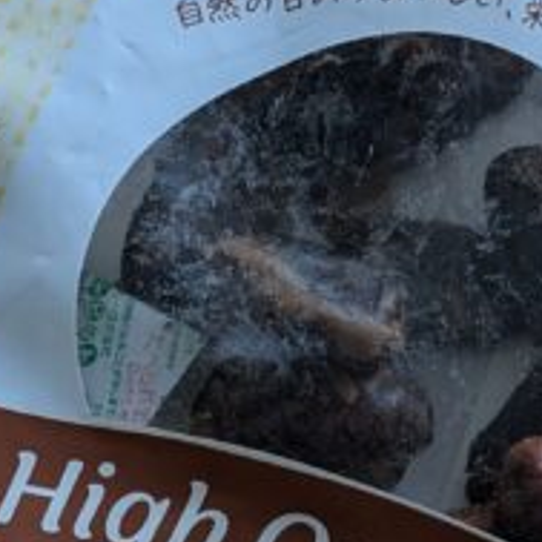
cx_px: 510
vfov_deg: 14.5
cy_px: 234
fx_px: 2126
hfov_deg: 14.4
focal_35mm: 120
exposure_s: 1/120
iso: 103
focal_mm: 5.43
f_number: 1.89
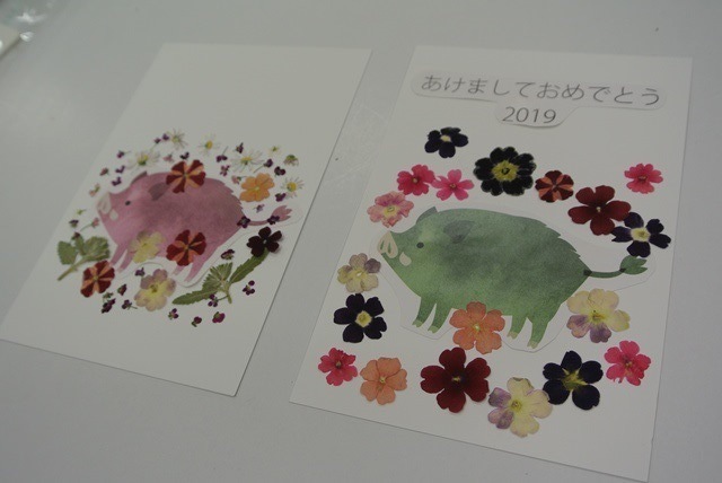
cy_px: 242
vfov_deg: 36.0
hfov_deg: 51.8
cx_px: 361
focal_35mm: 37
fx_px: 743
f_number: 4.5
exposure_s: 1/125
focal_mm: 14
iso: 200
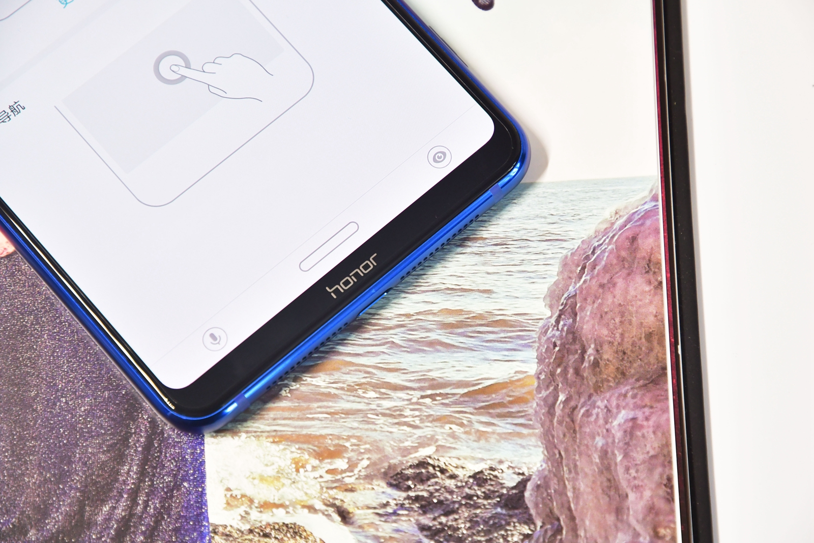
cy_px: 272
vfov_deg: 11.4
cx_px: 407
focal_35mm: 120
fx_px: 2713
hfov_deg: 17.1
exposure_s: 1/125
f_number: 5.6
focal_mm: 80
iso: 800
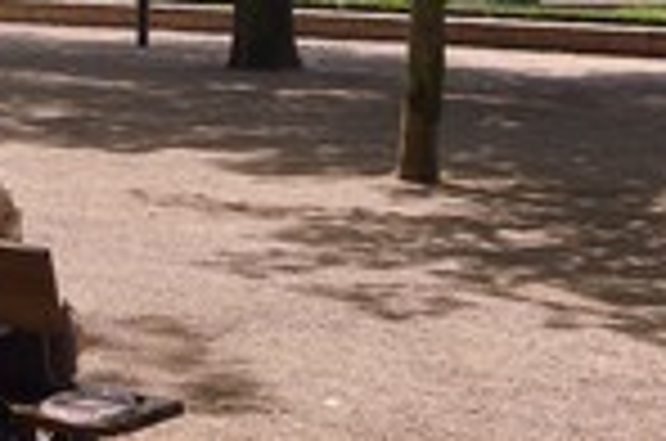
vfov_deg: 10.4
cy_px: -135
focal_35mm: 128
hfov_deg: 15.8
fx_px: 2363
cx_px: 14
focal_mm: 45
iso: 200
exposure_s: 1/250
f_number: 9
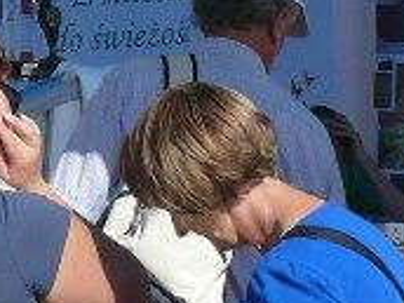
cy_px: 110
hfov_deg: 9.5
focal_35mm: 208
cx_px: 26
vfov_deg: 7.1
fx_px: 2428
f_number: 6.3
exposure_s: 1/500
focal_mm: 7.4
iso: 100
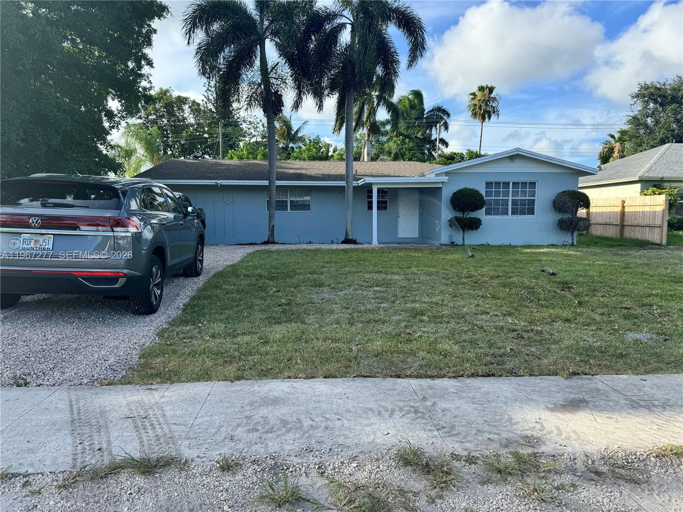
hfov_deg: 71.6
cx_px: 342
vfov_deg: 56.8
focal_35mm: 24
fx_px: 474
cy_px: 256
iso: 80
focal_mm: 6.76
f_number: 1.78
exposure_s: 1/1923
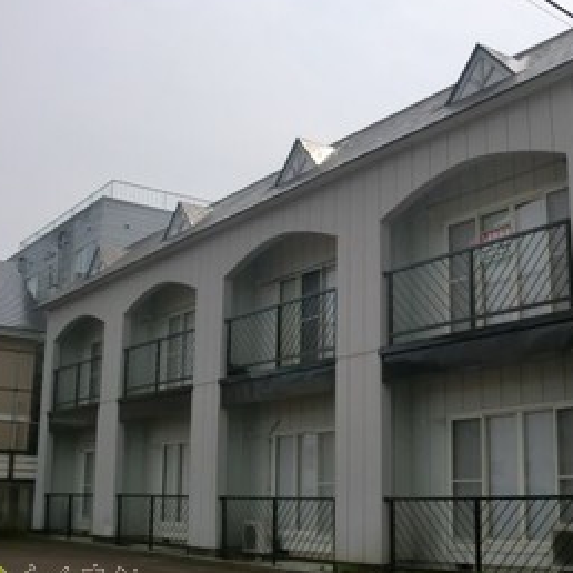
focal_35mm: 48
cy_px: 273
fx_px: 899
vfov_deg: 35.3
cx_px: 411
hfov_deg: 34.8
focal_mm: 6.3
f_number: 7.8
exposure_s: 1/400
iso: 64
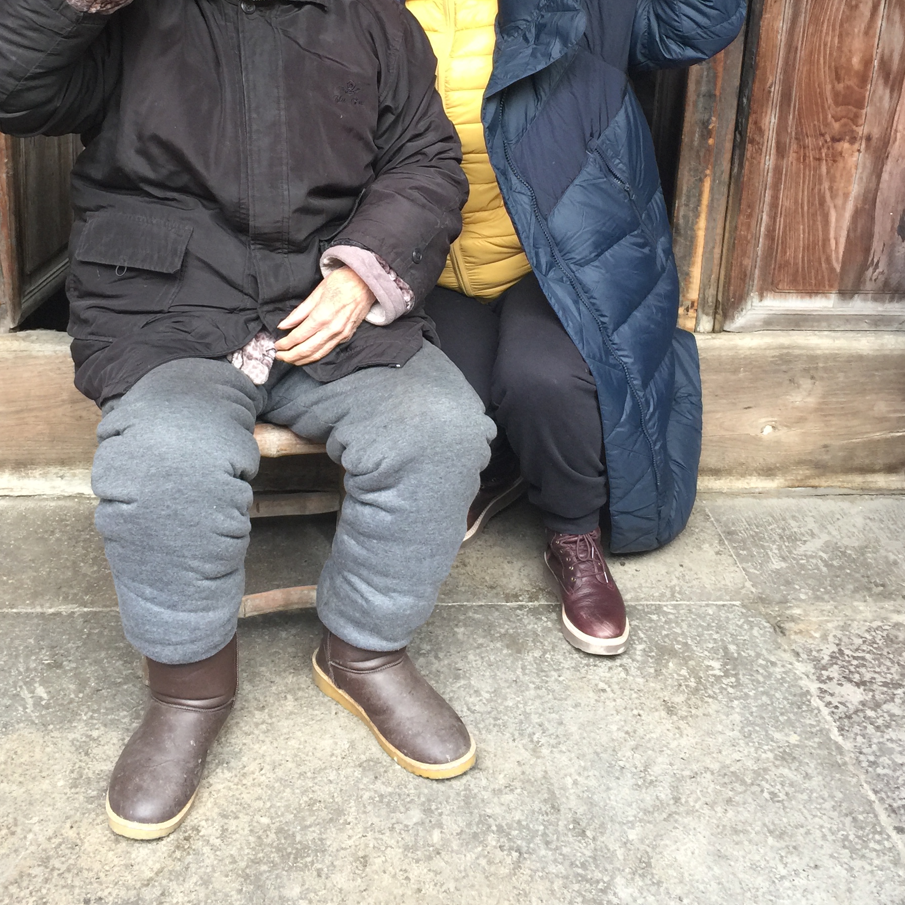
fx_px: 1361
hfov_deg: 36.6
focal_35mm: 46
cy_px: 201
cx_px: 356
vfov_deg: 35.8
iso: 50
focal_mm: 4.15
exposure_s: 1/33
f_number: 2.2
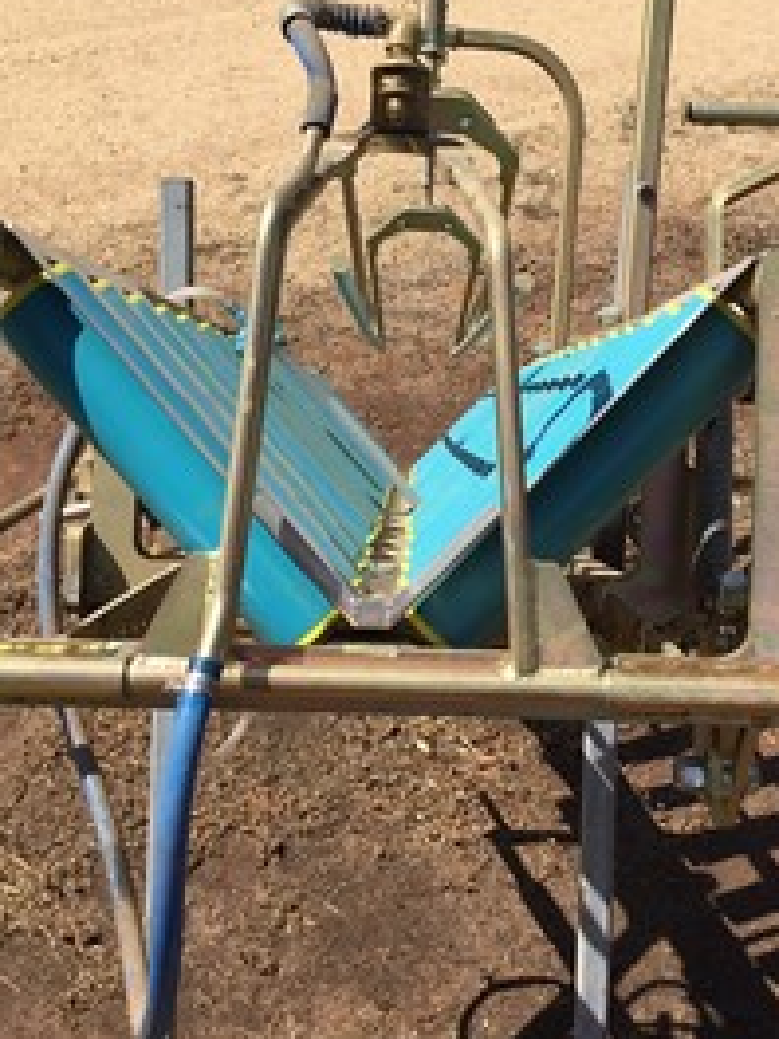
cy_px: 539
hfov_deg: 30.9
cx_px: 393
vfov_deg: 40.4
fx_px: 1410
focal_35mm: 47
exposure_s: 1/1274
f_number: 2.4
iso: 25
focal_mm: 3.3
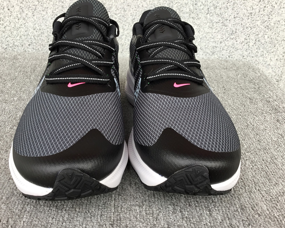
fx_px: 278
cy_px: 115
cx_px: 137
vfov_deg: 44.5
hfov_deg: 54.2
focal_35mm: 33
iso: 32
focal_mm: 3.3
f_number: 2.4
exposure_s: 1/50
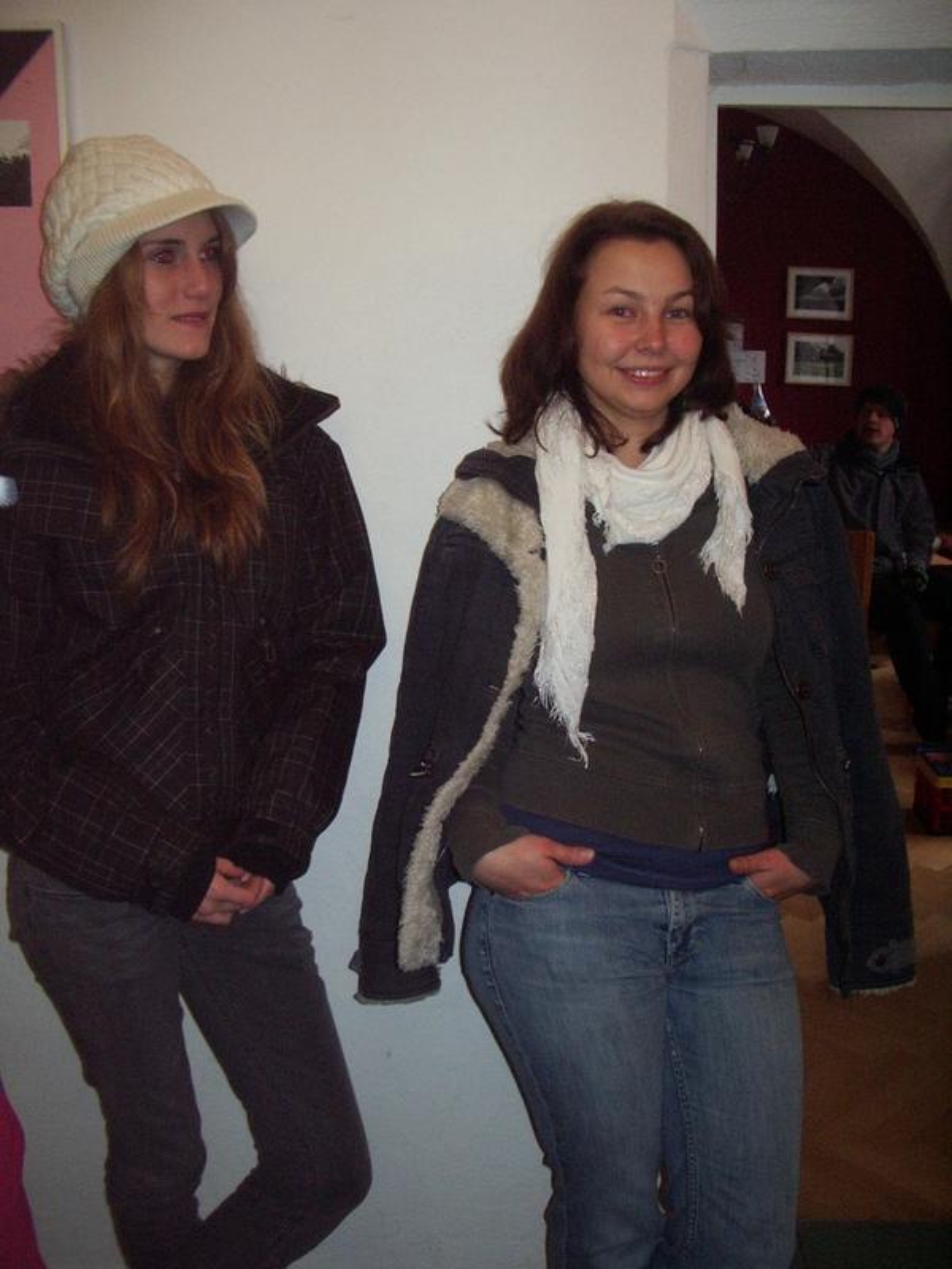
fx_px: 1283
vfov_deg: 52.6
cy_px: 634
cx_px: 476
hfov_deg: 40.7
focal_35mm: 35
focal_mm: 5.8
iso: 200
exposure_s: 1/40
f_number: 2.6
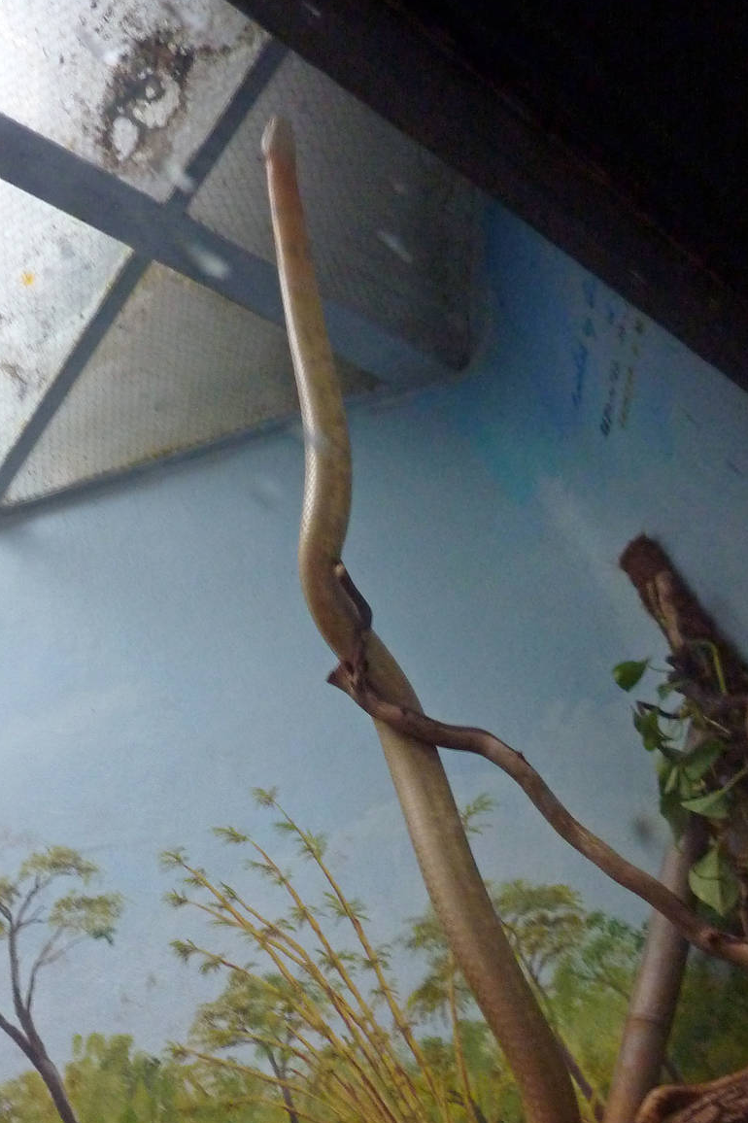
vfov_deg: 52.1
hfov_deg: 36.7
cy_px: 756
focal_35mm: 36
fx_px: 1123
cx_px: 299
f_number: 3.3
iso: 400
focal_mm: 4.1
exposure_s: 1/25
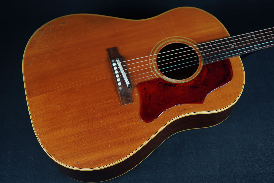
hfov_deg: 37.9
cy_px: 92
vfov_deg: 25.8
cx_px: 137
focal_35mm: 52
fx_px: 400
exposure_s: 1/100
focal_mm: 35
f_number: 2.2
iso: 100
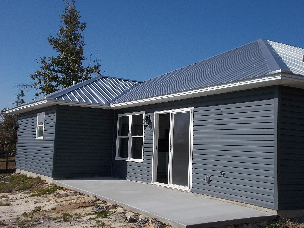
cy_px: 114
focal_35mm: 44
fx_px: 386
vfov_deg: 32.9
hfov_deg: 42.9
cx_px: 152
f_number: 10.6
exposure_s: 1/250
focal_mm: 7.9
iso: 80
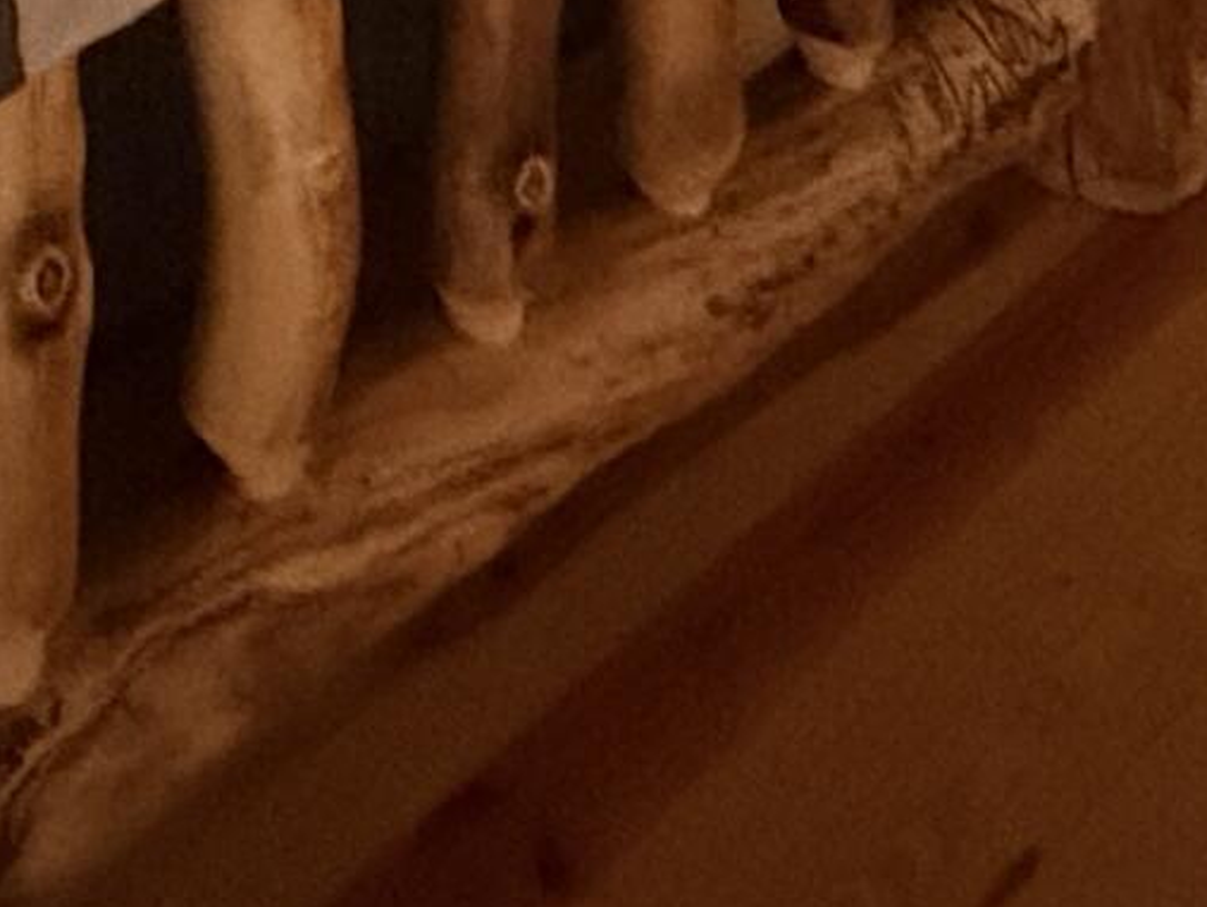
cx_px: 79
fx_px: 2895
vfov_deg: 13.3
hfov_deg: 22.8
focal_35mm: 83
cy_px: -1267
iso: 1250
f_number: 2.2
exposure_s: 1/55
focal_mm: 2.22
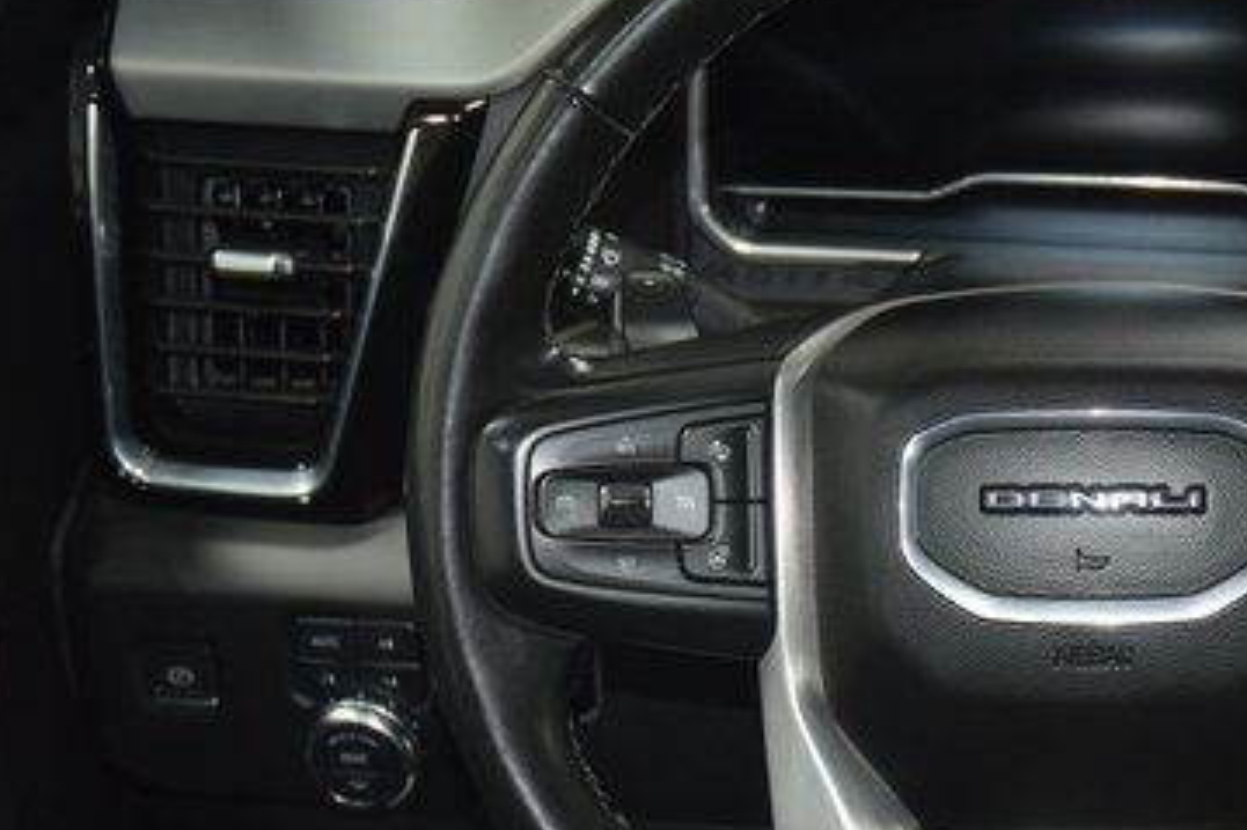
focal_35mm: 91
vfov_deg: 15.0
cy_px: 495
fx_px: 3151
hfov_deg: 21.9
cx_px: 1094
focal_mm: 34
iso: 2000
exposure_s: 1/40
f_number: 4
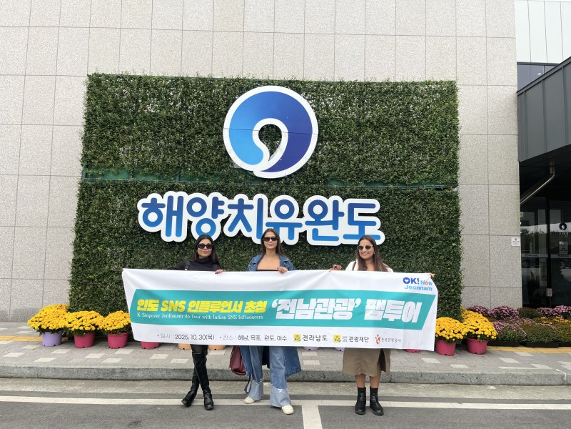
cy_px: 214
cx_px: 286
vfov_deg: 53.1
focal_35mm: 26
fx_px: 429
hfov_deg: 67.3
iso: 32
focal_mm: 5.1
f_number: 1.6
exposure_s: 1/121
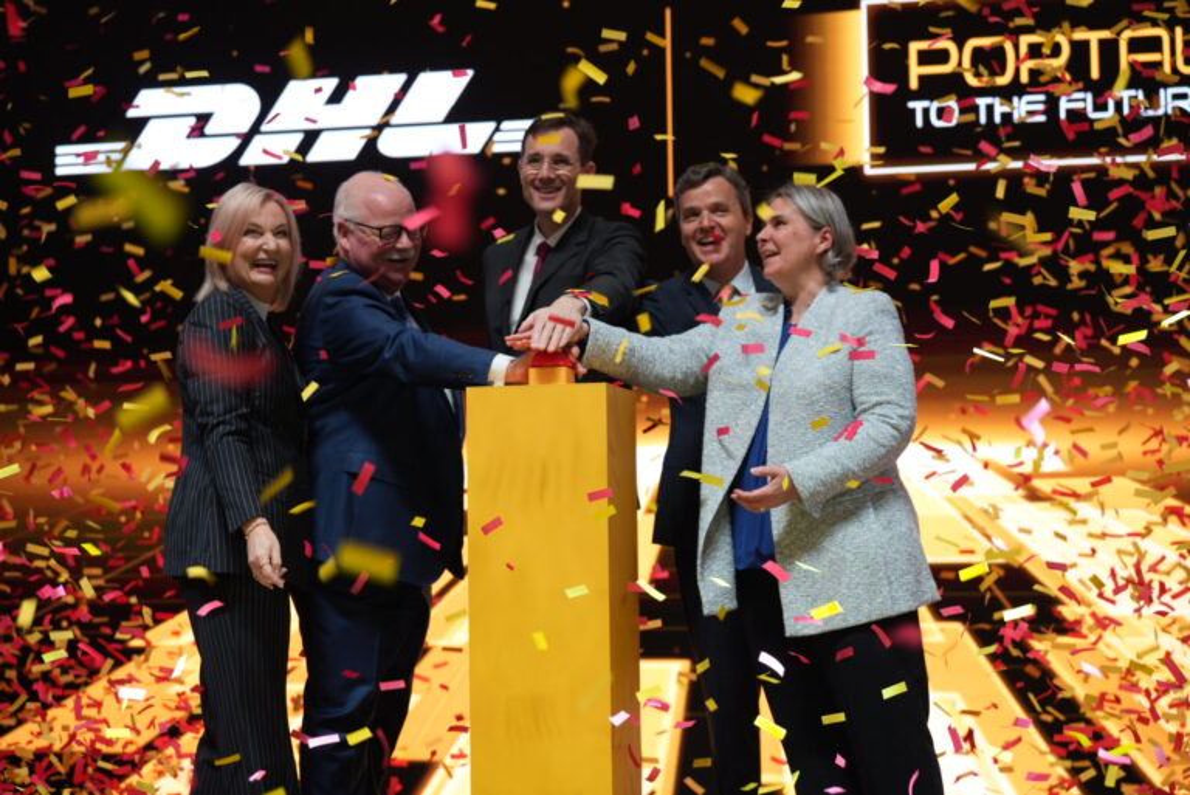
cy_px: 398
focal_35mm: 70
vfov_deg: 19.5
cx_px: 595
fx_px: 2315
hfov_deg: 28.8
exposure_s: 1/160
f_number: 2.8
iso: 1000
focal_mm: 70
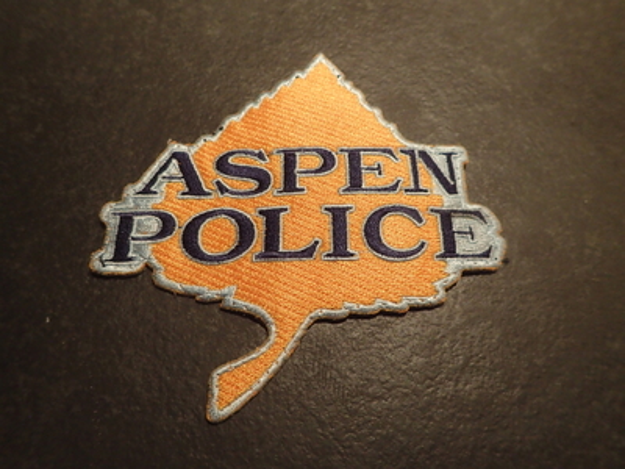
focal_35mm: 25
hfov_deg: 69.4
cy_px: 234
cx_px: 312
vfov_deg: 54.9
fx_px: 451
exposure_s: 1/25
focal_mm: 4.5
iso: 400
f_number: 2
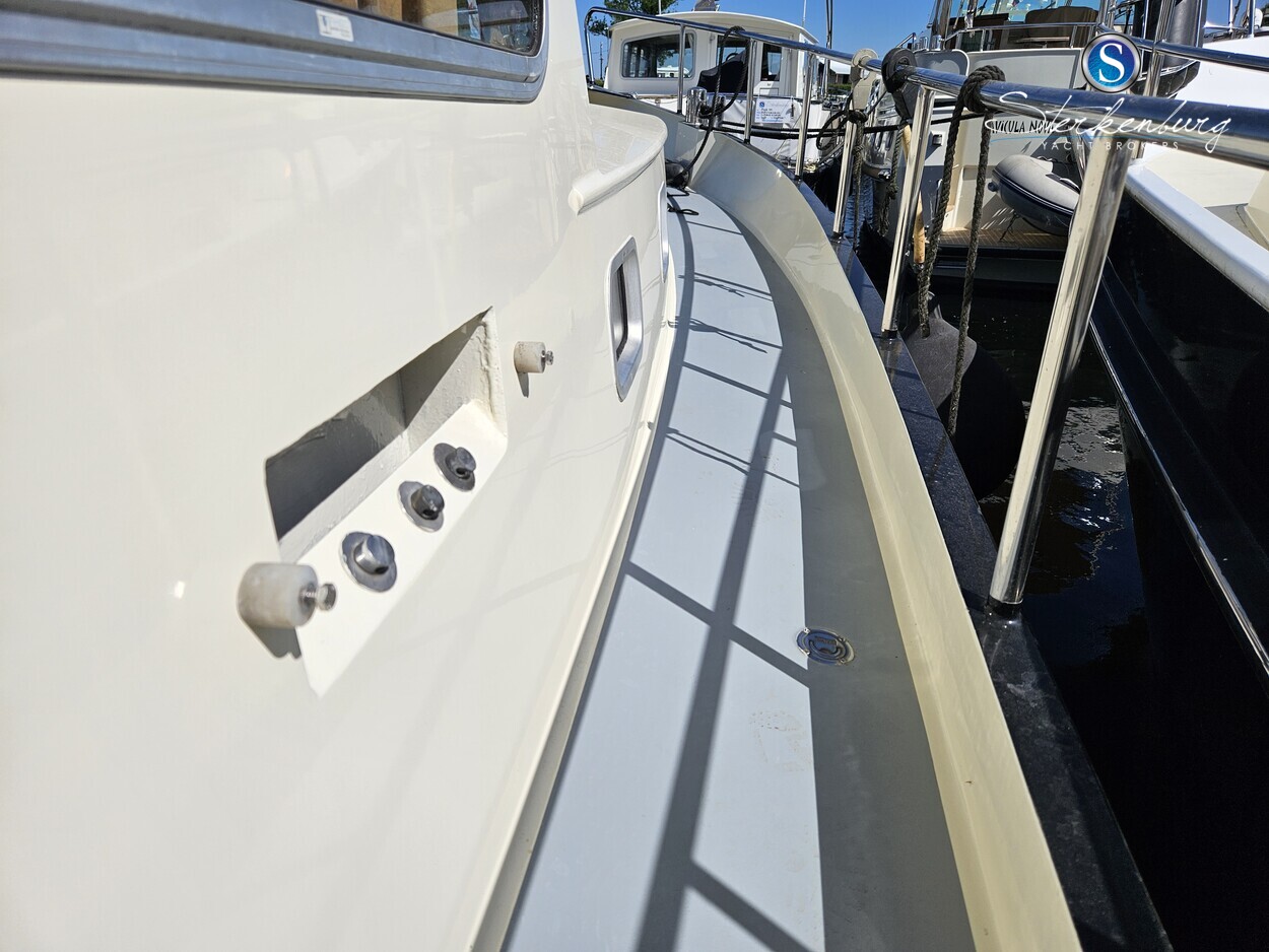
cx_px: 634
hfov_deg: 73.9
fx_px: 843
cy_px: 476
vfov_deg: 58.9
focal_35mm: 23
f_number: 1.8
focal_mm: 5.4
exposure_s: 1/5610
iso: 25
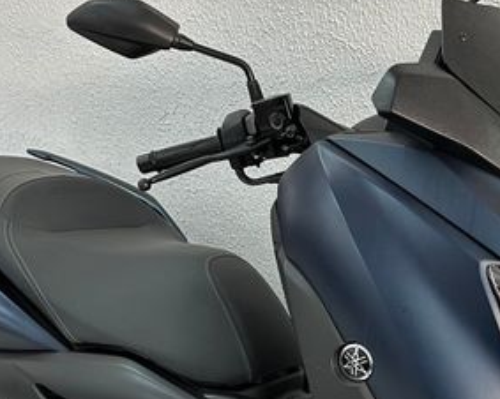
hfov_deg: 45.8
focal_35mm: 39
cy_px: 300
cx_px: 353
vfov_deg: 37.2
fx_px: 577
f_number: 1.78
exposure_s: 1/60
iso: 200
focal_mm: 6.86
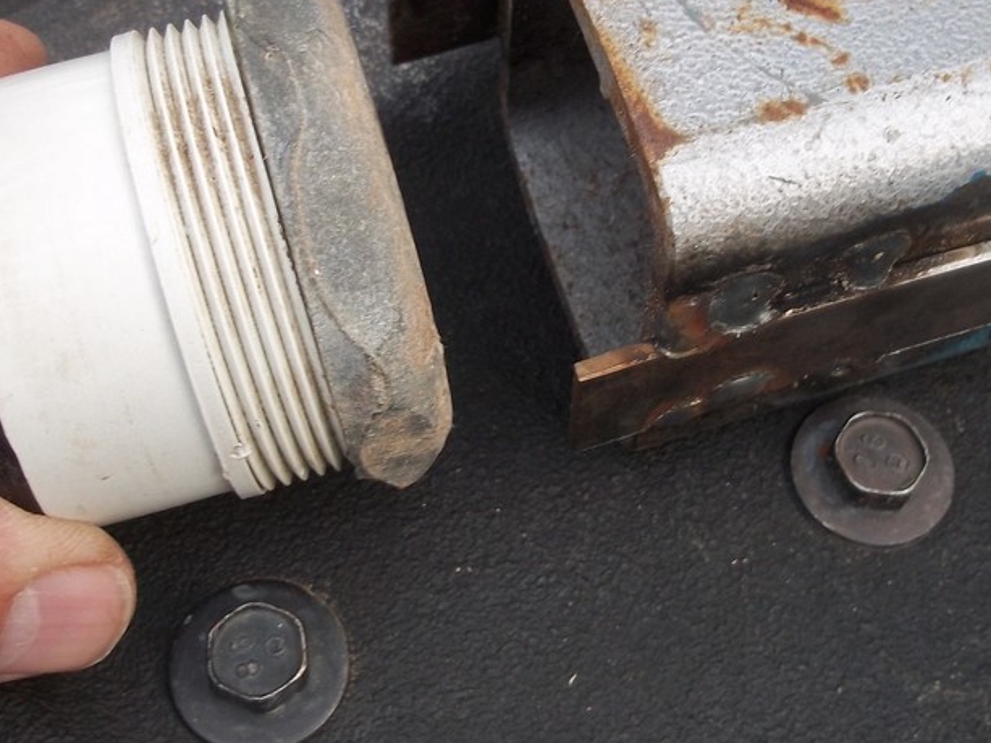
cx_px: 519
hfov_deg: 40.4
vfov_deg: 30.8
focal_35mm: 47
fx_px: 1346
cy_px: 312
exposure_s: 1/80
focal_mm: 6.5
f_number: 3.1
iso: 80
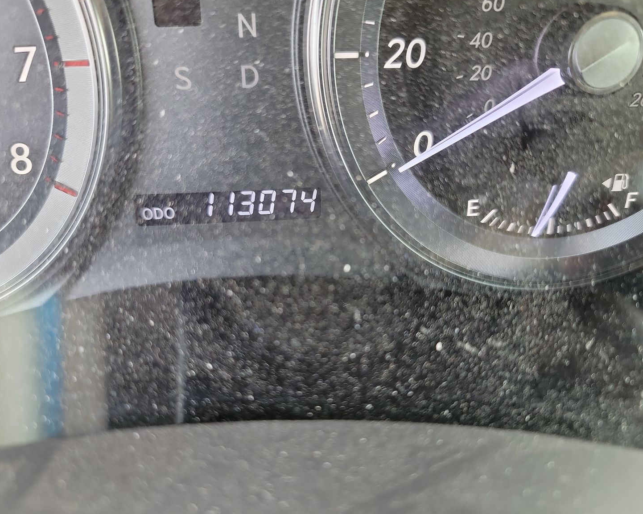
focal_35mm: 26
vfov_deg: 54.9
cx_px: 311
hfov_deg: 66.0
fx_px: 495
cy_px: 255
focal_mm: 6.7
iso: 385
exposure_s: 1/59
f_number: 1.8
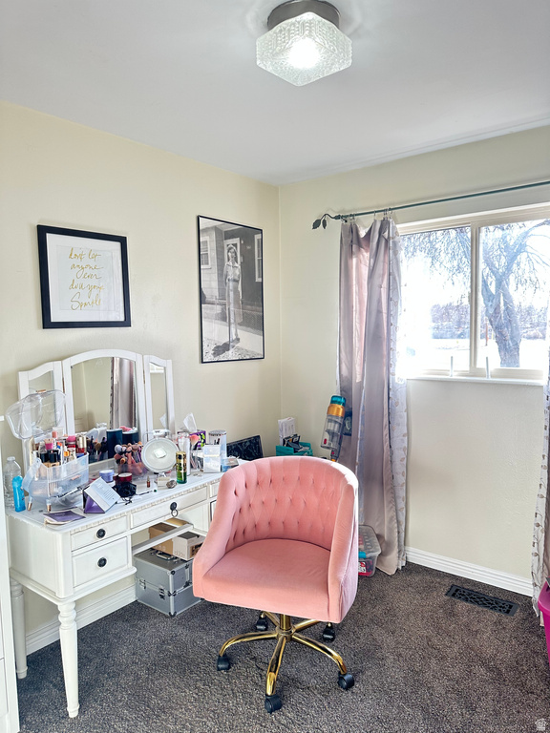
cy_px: 366
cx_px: 275
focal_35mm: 24
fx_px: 508
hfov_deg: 56.8
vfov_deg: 71.6
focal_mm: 6.86
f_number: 1.78
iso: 160
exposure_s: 1/120
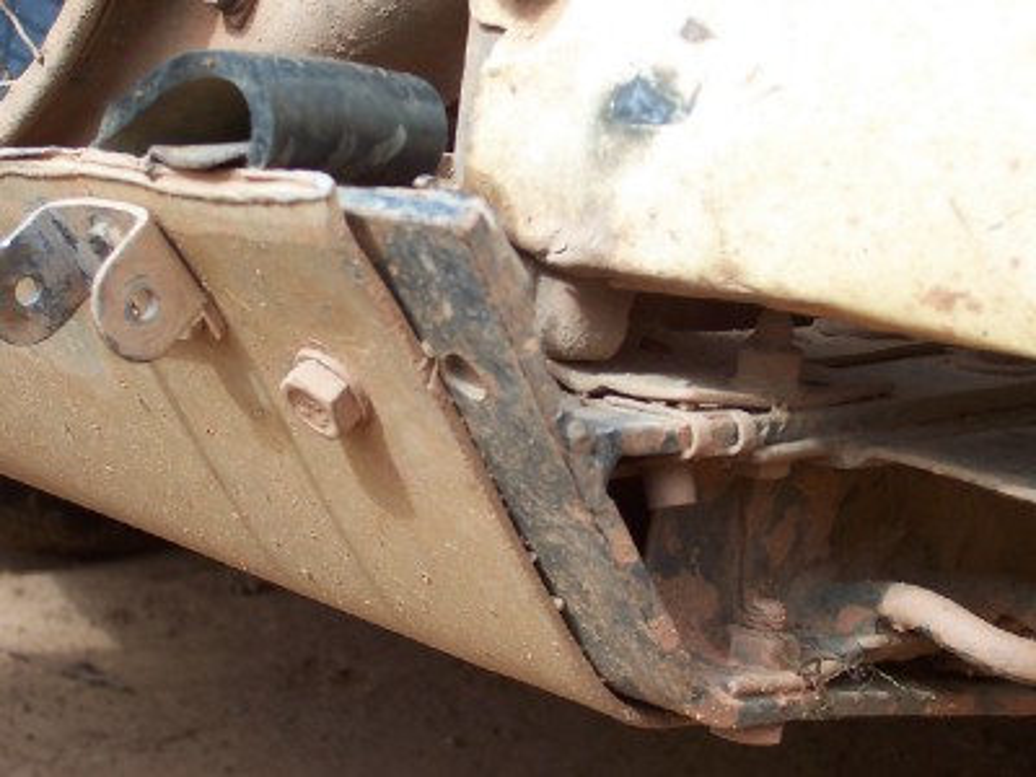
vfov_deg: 20.7
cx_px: 518
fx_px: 2125
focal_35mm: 71
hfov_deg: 27.4
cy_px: 388
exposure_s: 1/350
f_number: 4
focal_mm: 10.8
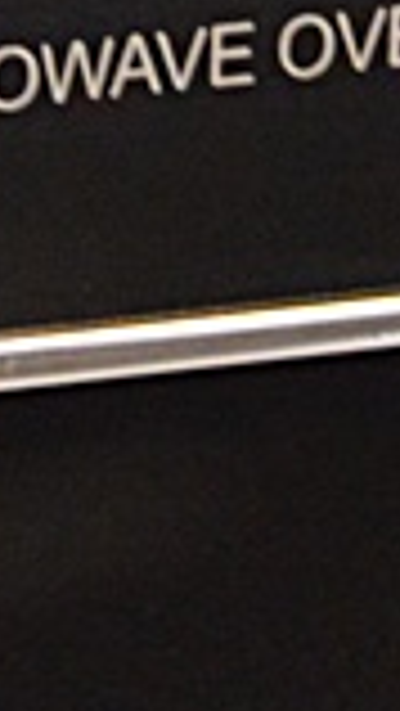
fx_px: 6561
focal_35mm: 348
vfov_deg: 6.2
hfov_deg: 3.5
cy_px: -137
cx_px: 94
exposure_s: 1/20
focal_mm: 35
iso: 3200
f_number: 4.5
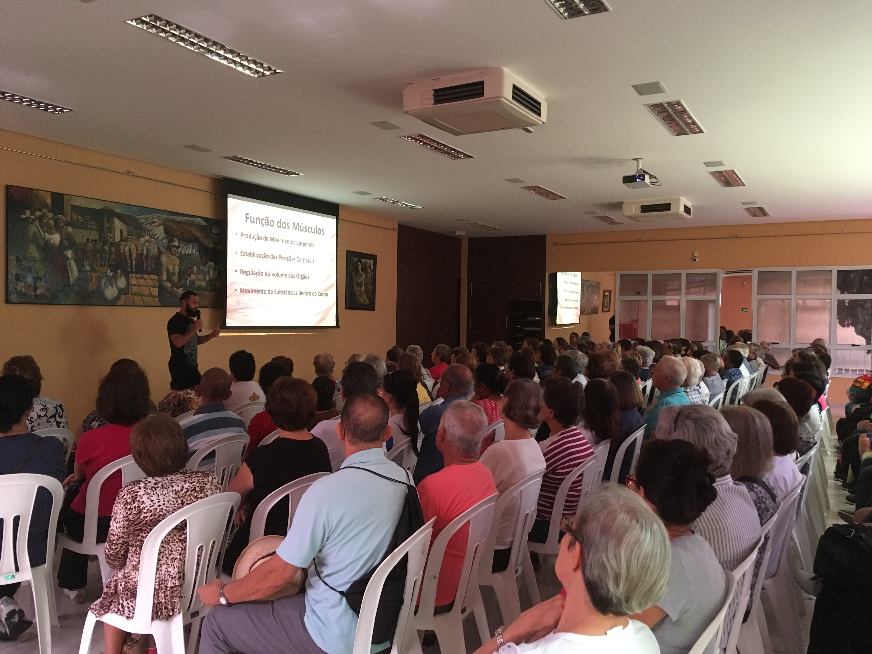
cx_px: 436
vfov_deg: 48.2
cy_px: 327
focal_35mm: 29
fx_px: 731
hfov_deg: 61.7
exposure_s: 1/30
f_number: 2.2
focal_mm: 4.15
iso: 200
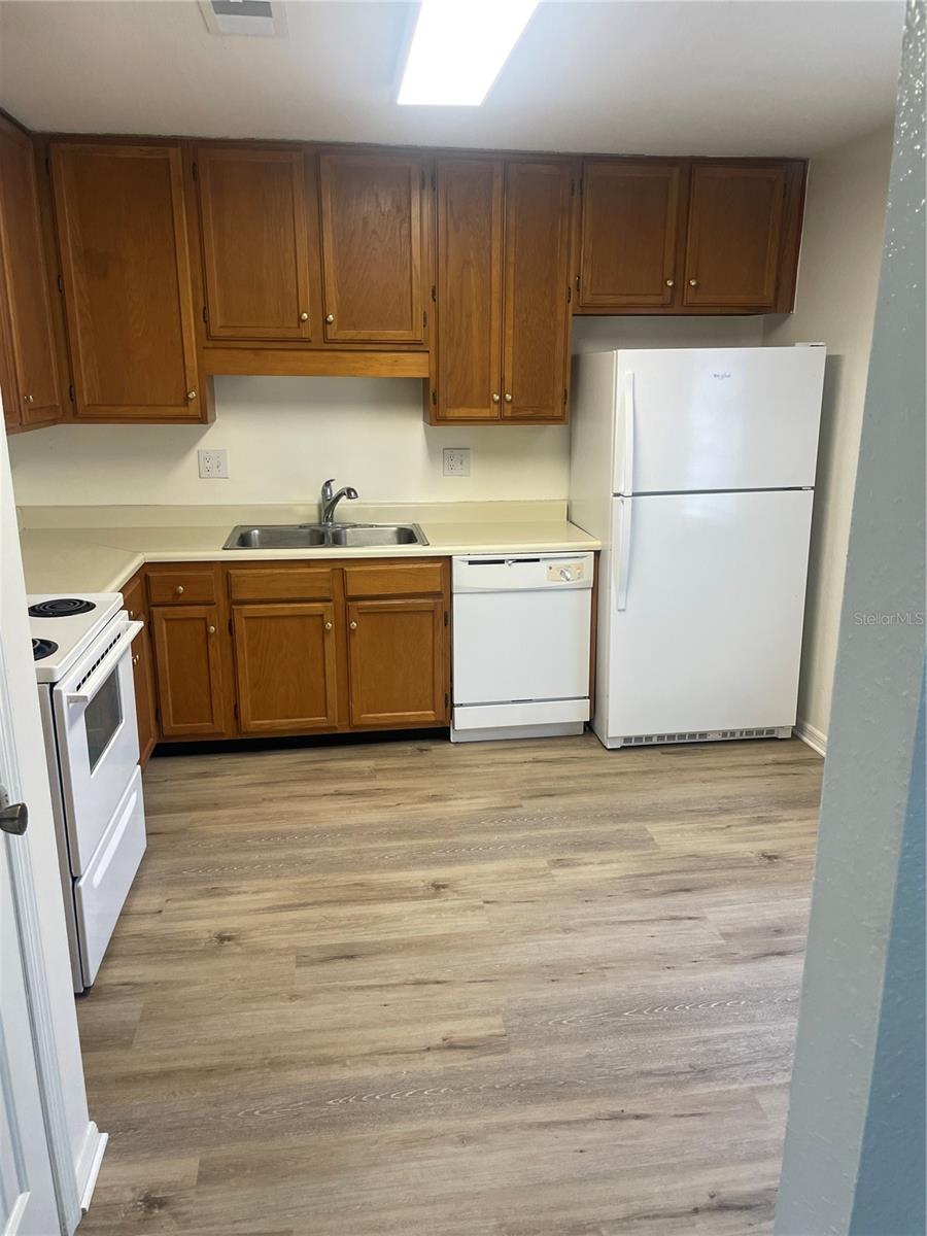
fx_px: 928
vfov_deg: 67.3
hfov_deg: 53.1
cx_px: 464
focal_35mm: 26
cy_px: 618
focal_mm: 4.2
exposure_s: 1/120
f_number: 1.6
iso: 125
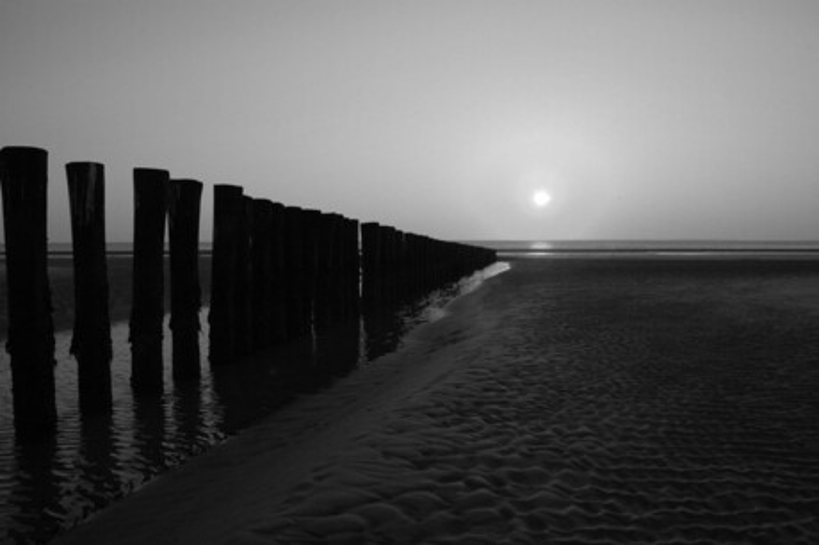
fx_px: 614
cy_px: 272
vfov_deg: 47.9
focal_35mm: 27
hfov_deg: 67.4
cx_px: 410
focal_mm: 18
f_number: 9
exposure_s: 1/320
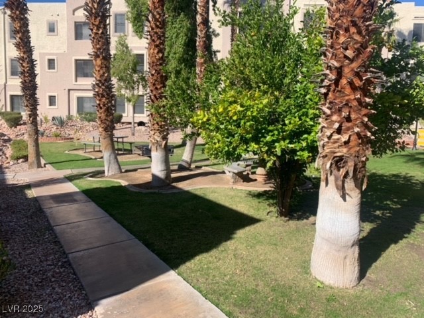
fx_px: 318
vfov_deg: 53.1
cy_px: 159
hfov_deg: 67.3
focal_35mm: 26
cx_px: 212
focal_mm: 4.25
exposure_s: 1/1748
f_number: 1.8
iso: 25
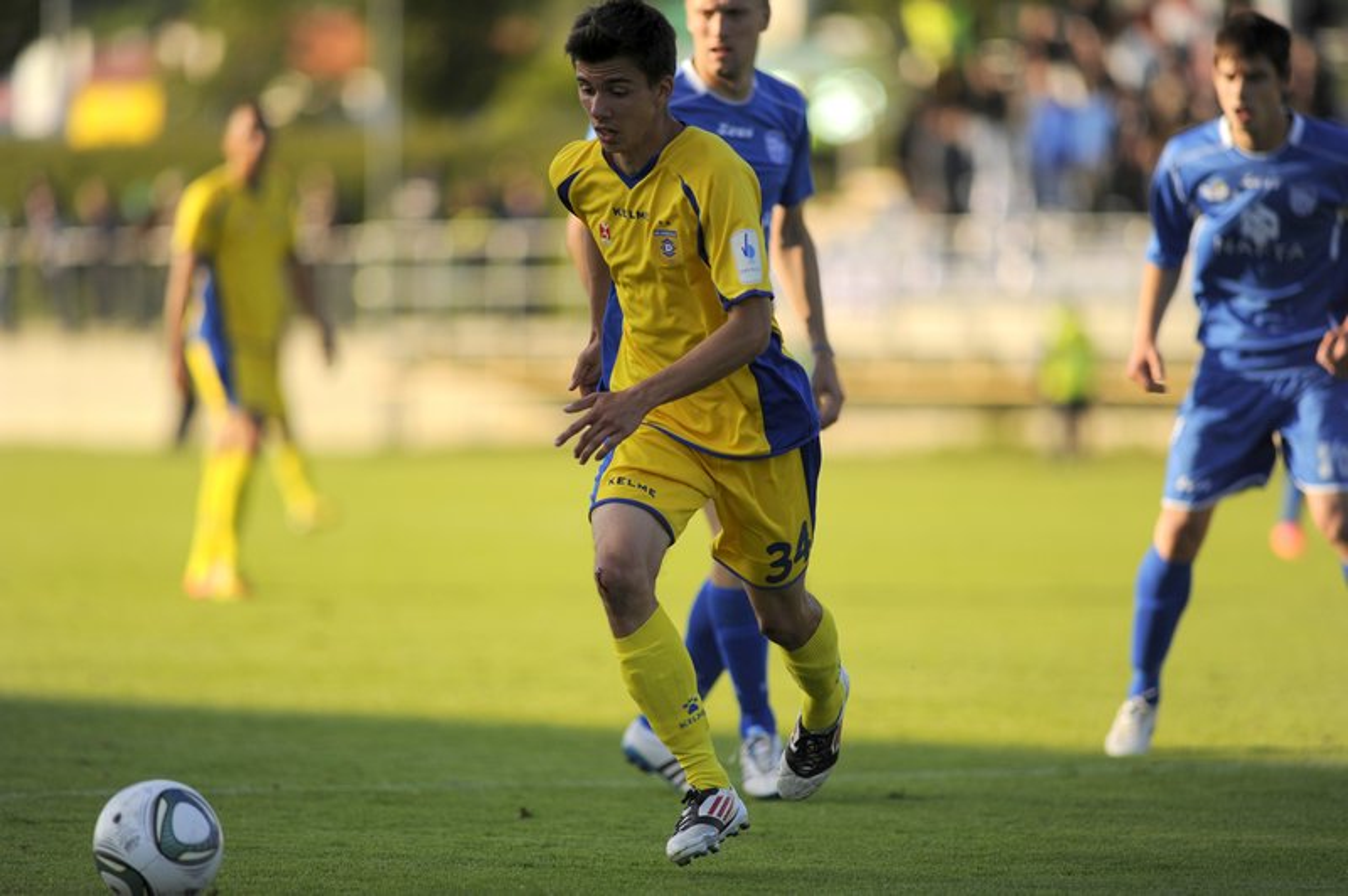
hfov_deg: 6.9
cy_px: 448
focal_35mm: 300
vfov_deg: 4.6
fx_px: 11224
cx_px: 674
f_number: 2.8
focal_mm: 300
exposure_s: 1/4000
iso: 400
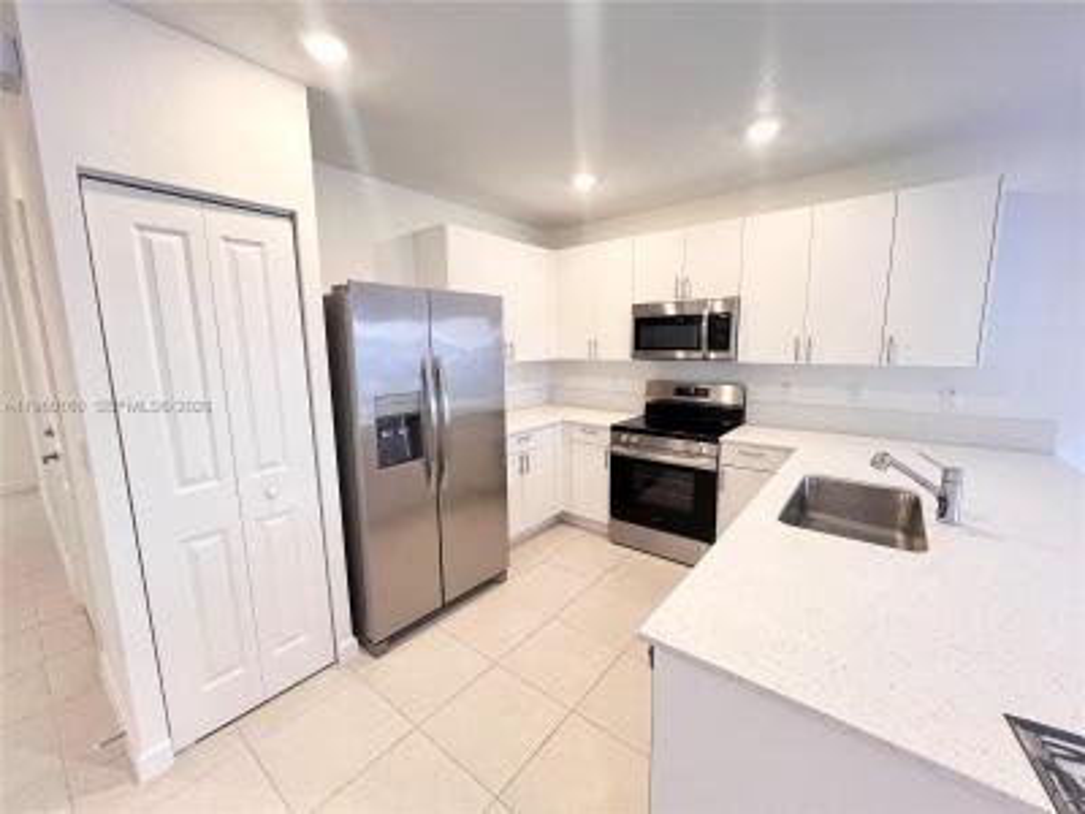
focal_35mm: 13
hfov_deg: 106.2
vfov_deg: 89.9
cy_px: 407
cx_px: 542
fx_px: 407
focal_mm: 1.57
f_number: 1.8
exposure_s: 1/60
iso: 250
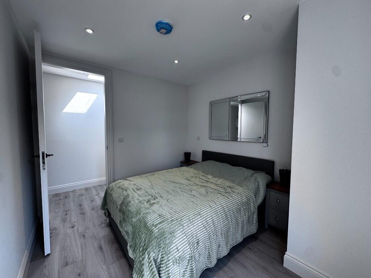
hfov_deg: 102.1
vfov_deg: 85.7
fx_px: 150
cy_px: 139
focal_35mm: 14
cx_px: 186
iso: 40
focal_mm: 2.22
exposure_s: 1/130
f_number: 2.2
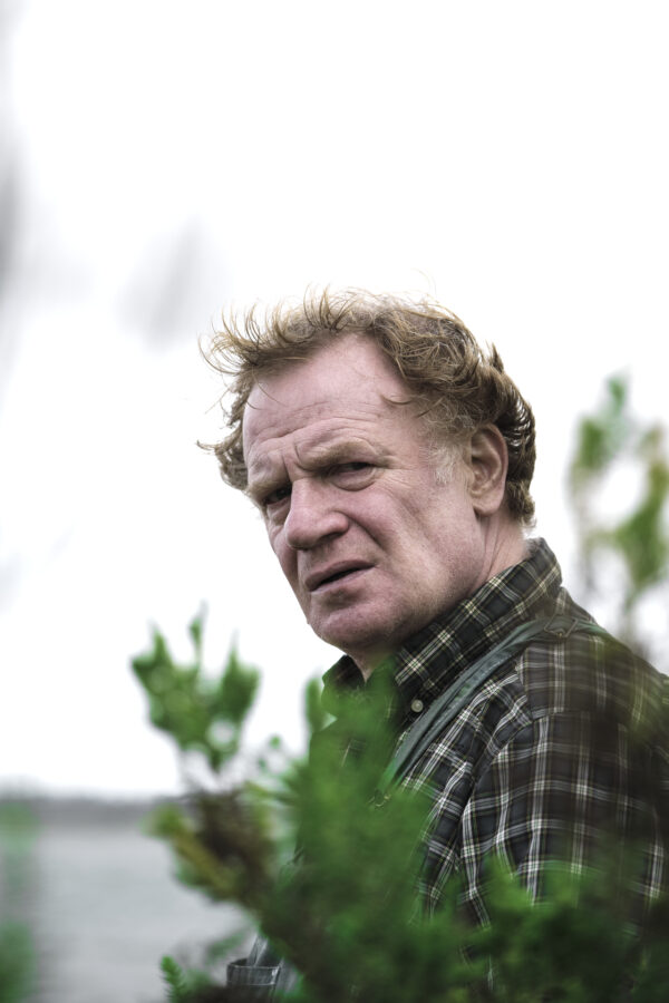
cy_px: 502
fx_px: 3373
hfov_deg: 11.3
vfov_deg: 16.9
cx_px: 334
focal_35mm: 121
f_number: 2.8
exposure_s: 1/2000
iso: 400
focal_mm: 80.4
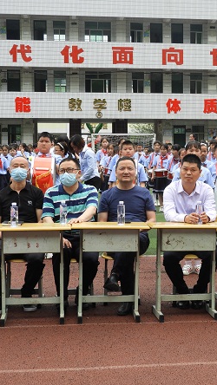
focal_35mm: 81
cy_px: 193
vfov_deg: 26.2
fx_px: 828
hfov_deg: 14.7
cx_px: 218
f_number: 4
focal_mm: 9.9
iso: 100
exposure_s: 1/200
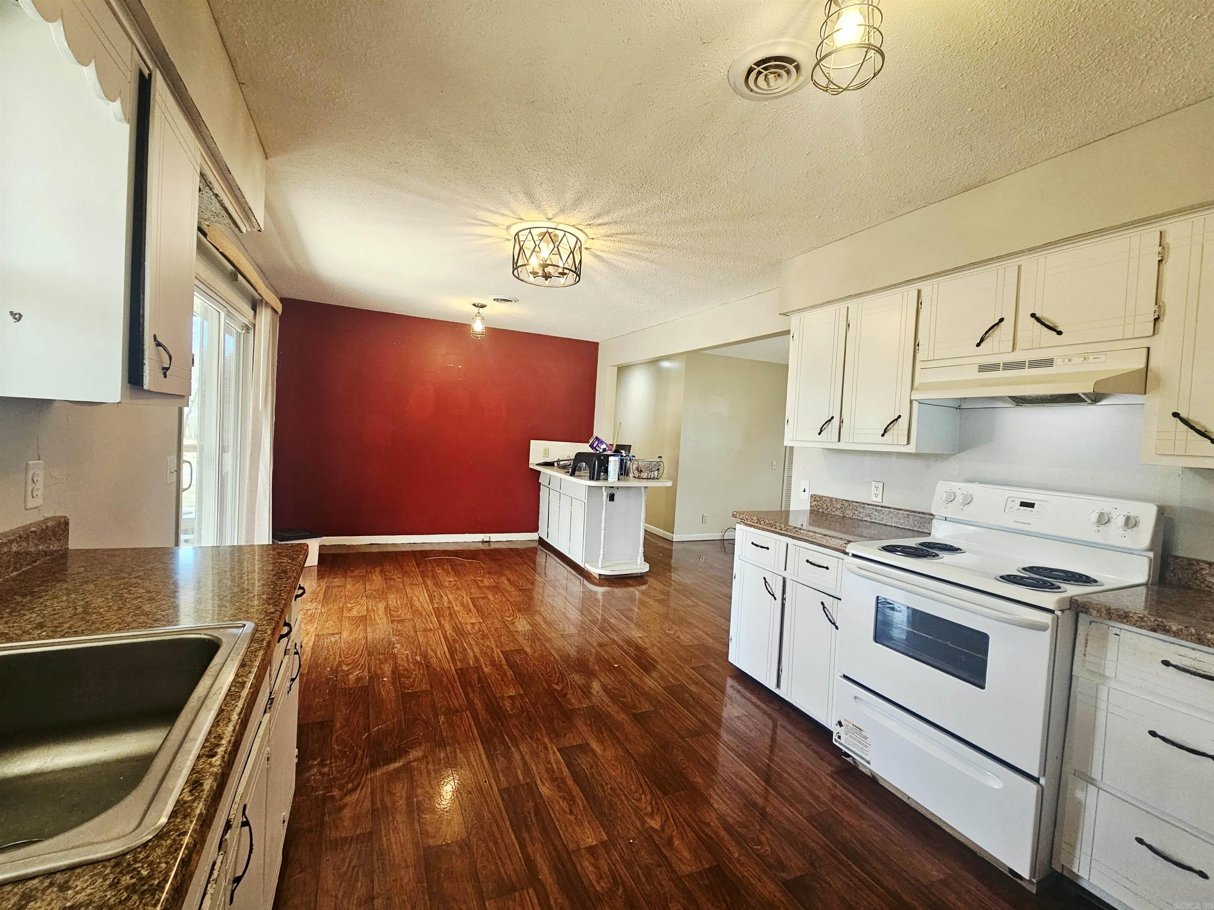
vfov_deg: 89.9
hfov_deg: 106.2
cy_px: 455
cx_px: 607
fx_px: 456
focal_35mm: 13
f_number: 2.2
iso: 200
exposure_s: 1/60.2
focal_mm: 2.2
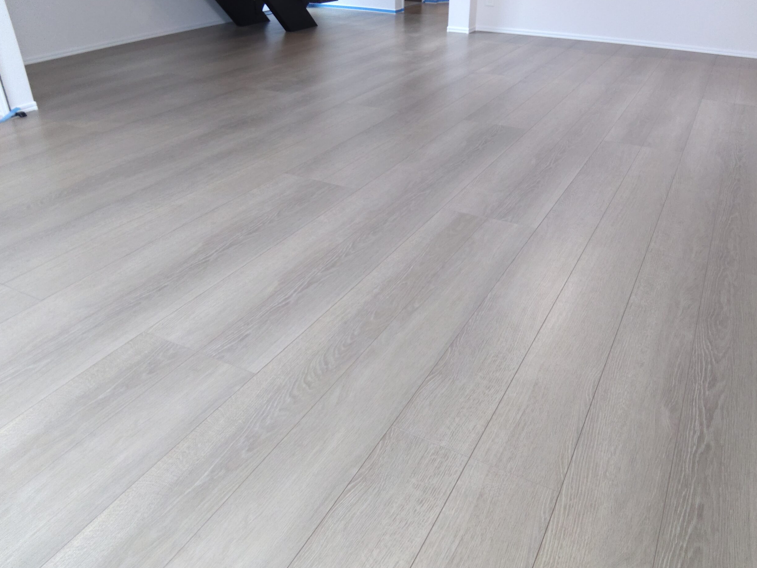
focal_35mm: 27
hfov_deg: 65.3
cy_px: 286
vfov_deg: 51.4
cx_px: 385
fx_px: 590
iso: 782
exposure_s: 1/60
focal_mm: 2.78
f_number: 2
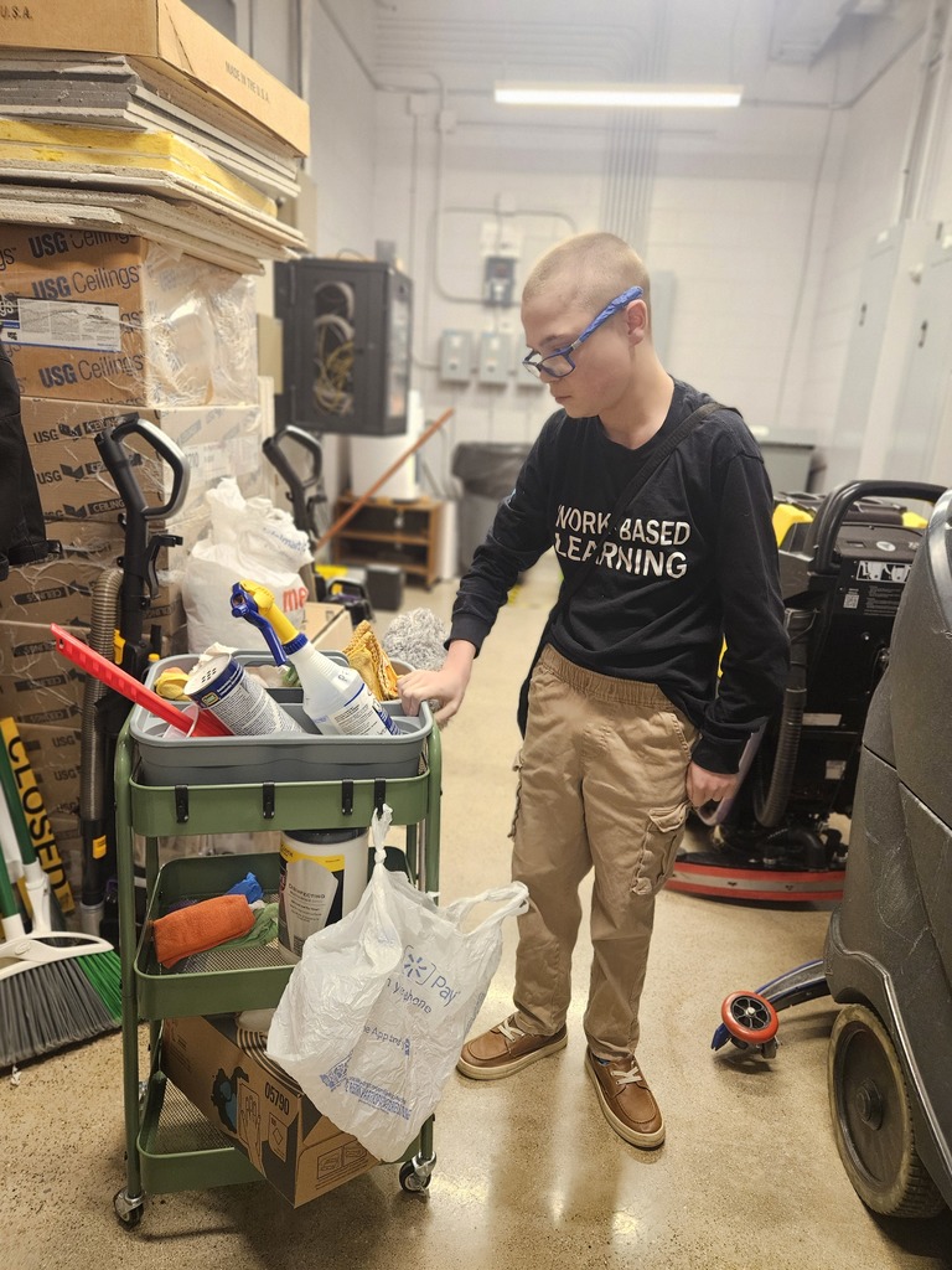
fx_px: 843
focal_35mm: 23
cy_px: 635
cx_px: 476
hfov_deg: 58.9
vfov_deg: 73.9
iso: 500
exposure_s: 1/120
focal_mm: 5.4
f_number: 1.8
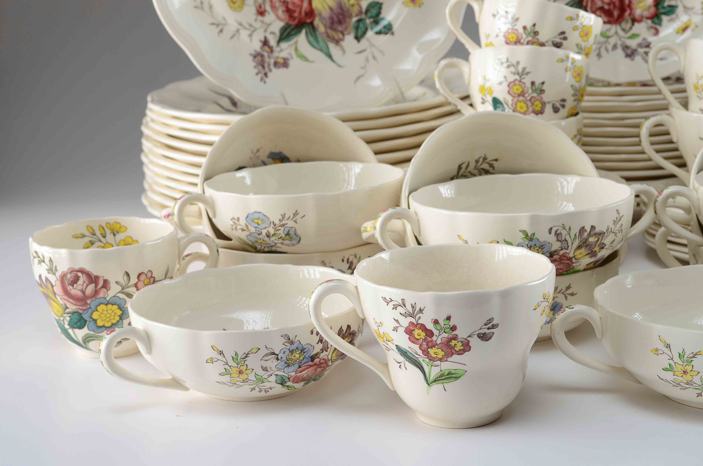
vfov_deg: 22.5
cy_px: 233
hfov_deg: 33.5
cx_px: 352
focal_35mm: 60
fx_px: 1169
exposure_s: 1/80
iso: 100
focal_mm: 40
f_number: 11
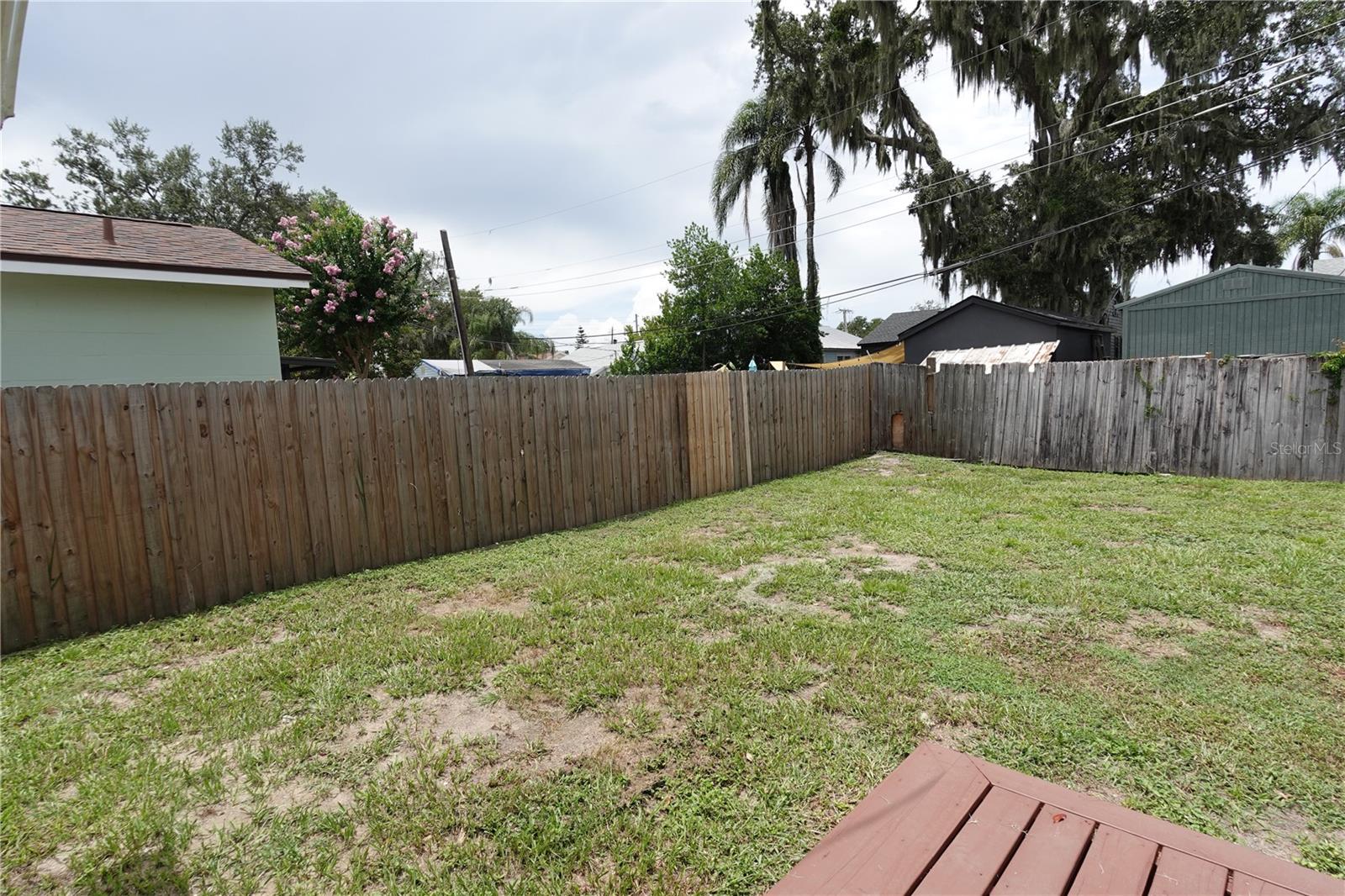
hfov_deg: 90.0
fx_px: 672
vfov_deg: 67.4
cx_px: 672
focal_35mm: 18
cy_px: 448
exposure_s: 1/500
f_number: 5
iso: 125
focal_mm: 6.9
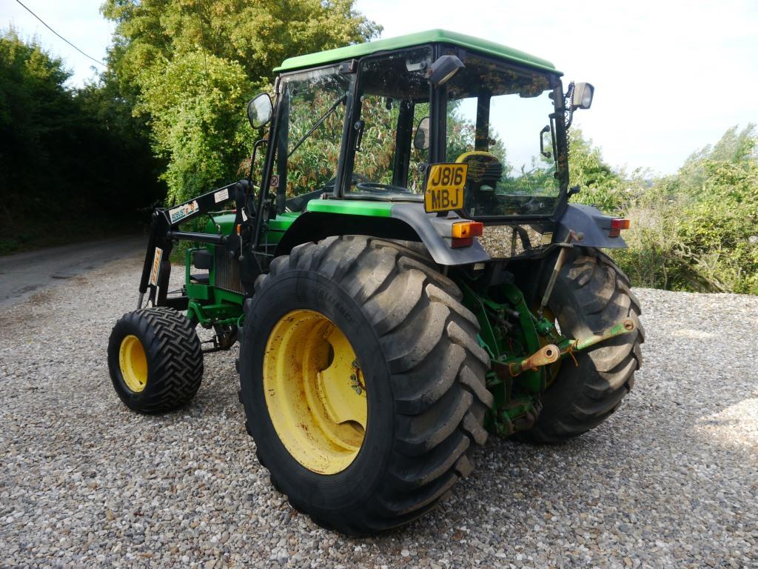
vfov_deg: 49.7
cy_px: 284
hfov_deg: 63.4
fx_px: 613
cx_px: 379
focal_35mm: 28
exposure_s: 1/200
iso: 160
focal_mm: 14
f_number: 5
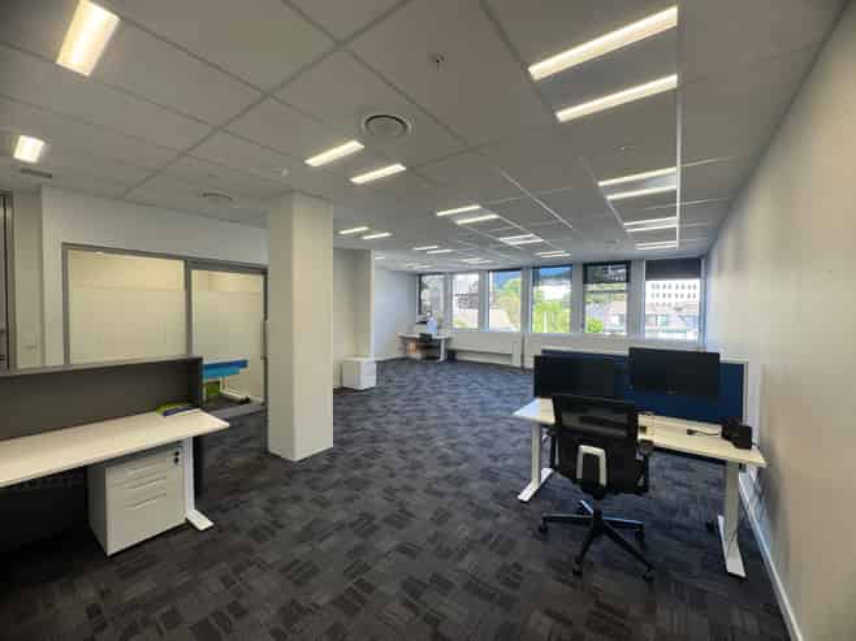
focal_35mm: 14
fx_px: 346
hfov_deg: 102.1
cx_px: 428
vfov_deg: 85.6
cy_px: 320
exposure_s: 1/100
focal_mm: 2.22
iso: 50
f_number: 2.2
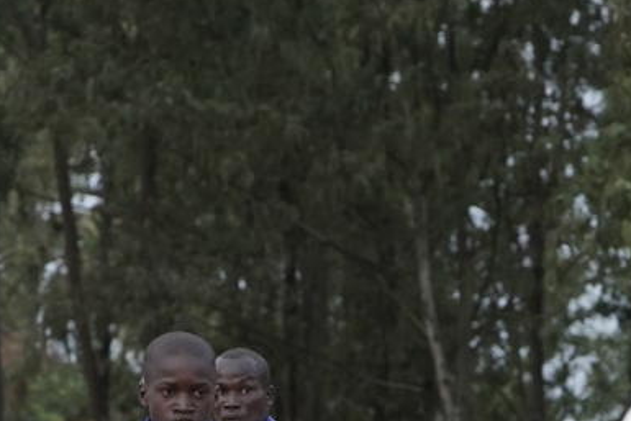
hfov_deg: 2.2
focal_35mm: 934
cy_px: 582
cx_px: 529
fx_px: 16376
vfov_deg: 1.5
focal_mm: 200
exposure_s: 1/500
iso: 1250
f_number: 9
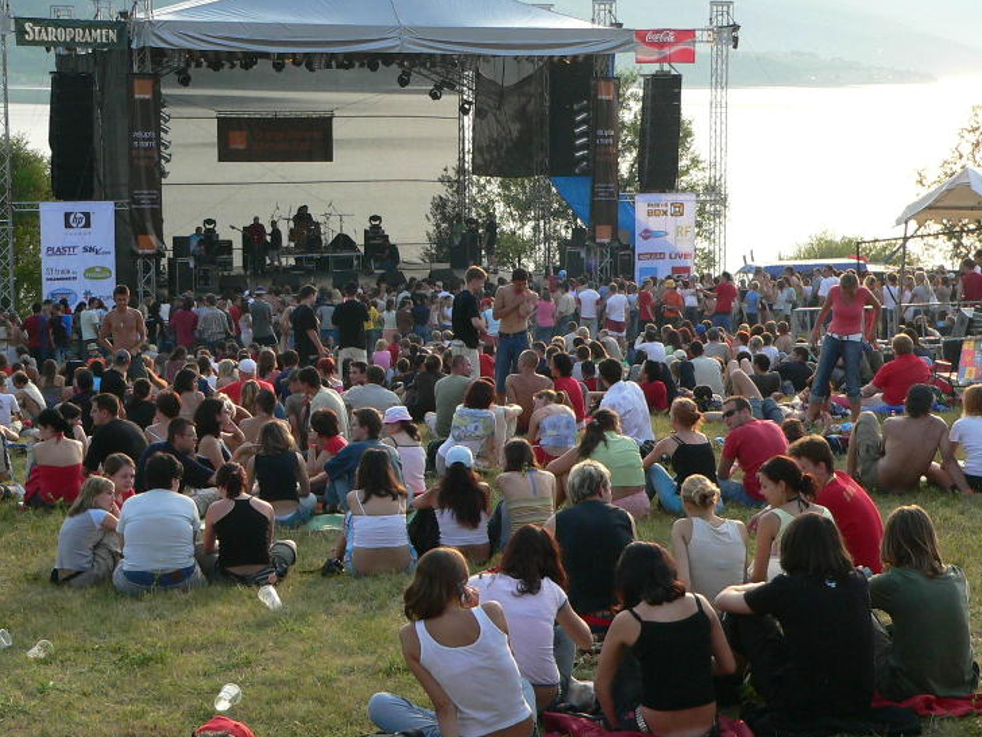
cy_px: 385
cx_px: 517
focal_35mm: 76
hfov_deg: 25.7
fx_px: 2156
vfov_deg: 19.4
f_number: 2.8
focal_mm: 9
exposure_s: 1/500
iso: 100
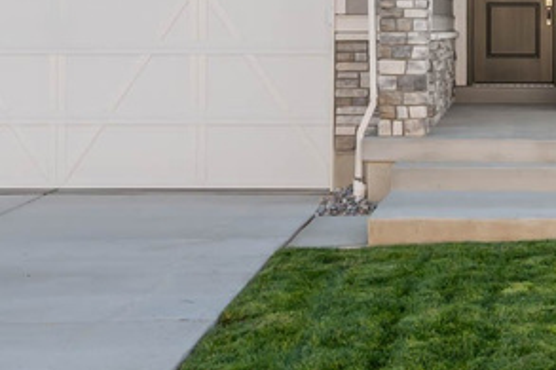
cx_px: 501
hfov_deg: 21.9
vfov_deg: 14.2
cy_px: -154
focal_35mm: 91
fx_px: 1405
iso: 320
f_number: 8
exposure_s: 1/40
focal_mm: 26
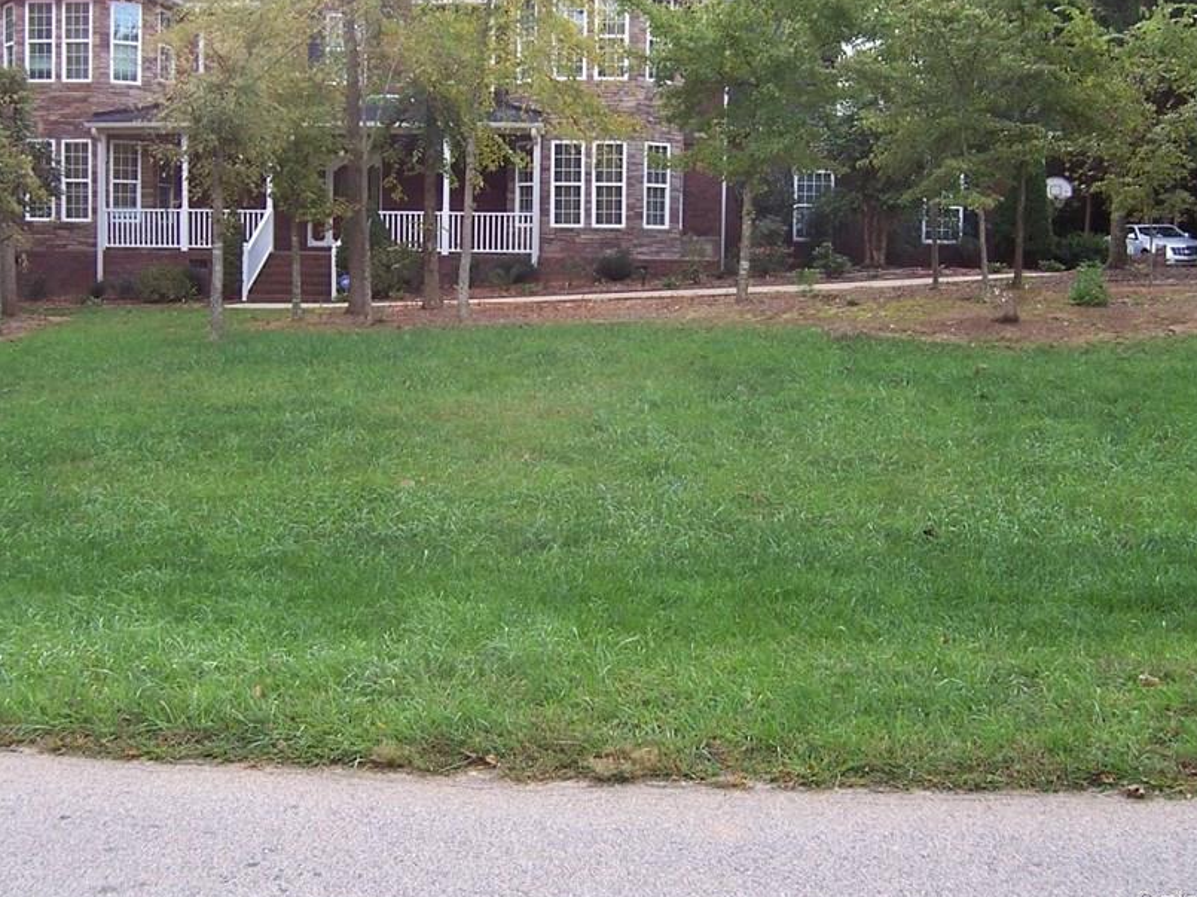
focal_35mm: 42
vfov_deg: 34.2
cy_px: 342
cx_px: 546
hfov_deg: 44.8
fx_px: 1452
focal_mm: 5.5
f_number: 3.4
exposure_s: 1/90
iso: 80
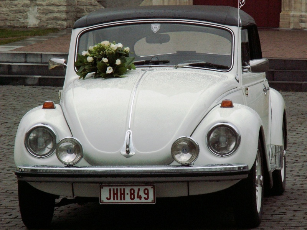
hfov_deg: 8.3
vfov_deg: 6.2
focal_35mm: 238
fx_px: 2111
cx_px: 154
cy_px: 115
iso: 100
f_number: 7.1
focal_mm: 38.91
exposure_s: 1/160
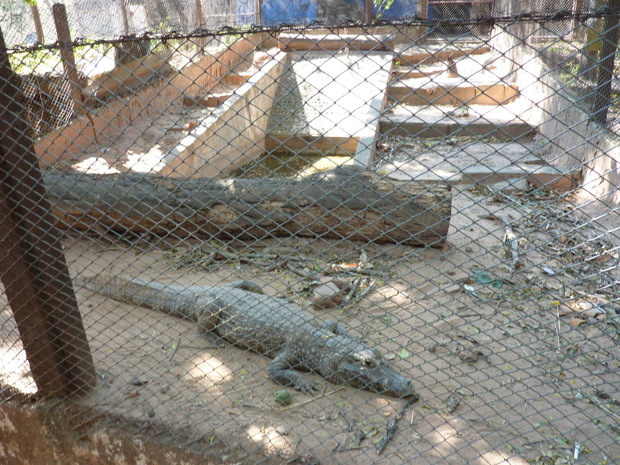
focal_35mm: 25
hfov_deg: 69.4
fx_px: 448
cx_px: 310
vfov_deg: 54.9
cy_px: 232
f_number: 3.3
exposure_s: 1/30
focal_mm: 4.1
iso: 80
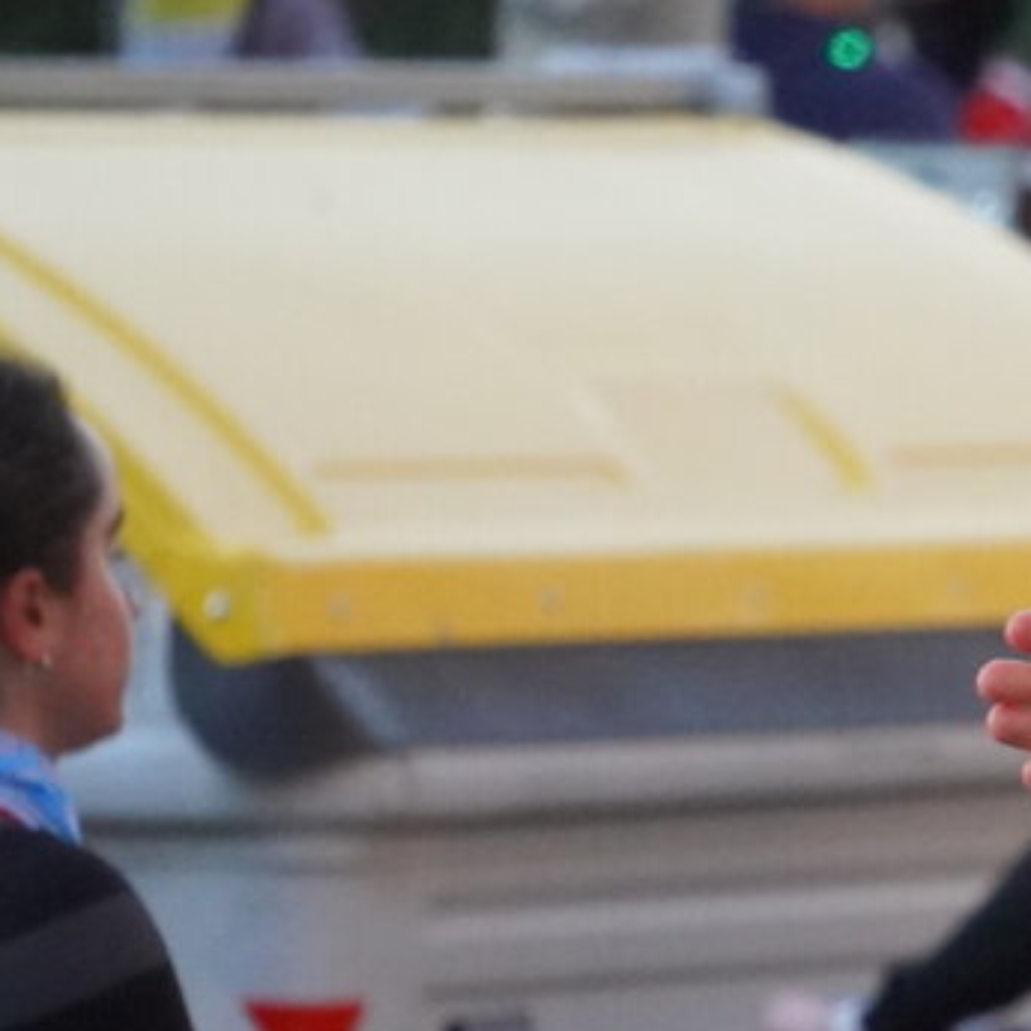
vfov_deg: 2.3
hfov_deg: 2.3
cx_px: 1330
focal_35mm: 767
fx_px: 25845
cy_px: 623
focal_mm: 162
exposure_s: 1/250
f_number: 6.3
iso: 5000
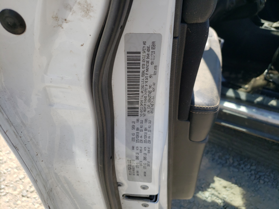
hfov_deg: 67.3
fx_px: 210
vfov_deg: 53.1
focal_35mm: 26
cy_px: 104
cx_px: 140
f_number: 1.5
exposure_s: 1/1429
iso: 50
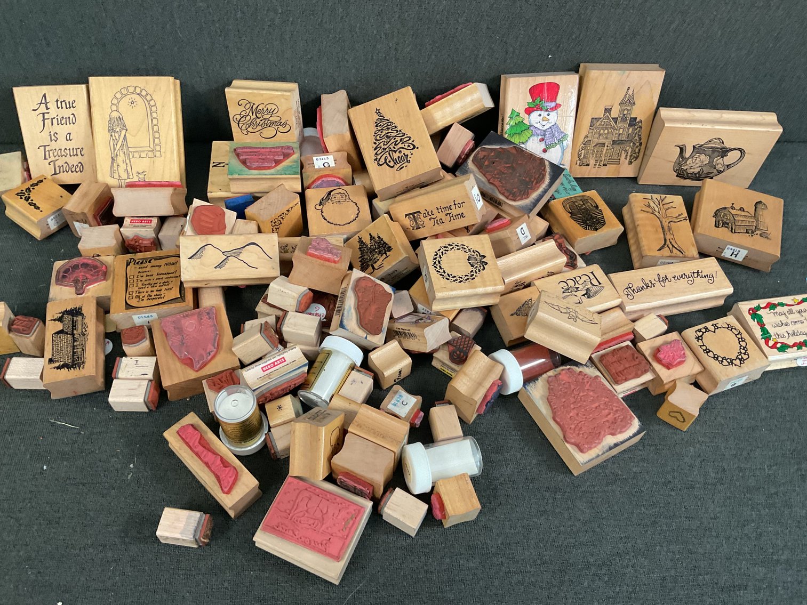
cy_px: 302
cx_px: 404
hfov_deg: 61.7
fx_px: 676
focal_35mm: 29
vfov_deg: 48.2
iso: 160
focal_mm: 3
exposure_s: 1/60
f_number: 1.8
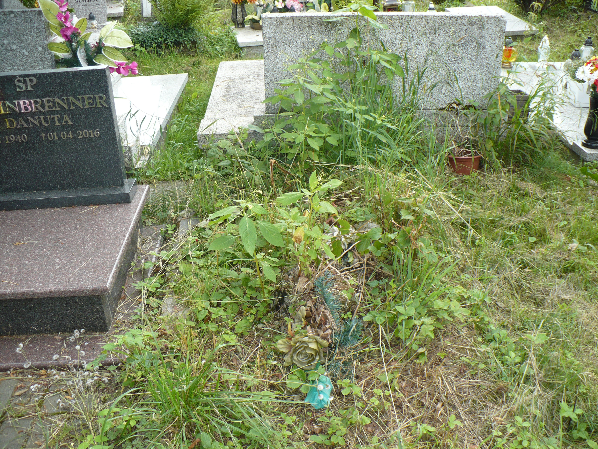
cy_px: 224
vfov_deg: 38.7
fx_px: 639
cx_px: 299
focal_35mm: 37
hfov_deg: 50.1
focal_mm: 6.1
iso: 100
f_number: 2.8
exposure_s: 1/160
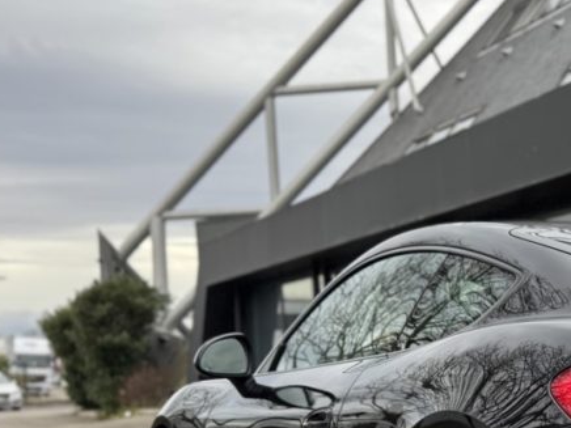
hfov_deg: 25.6
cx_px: 728
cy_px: 380
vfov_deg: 21.8
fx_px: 1089
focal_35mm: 66
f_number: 1.78
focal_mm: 6.76
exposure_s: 1/374
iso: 80
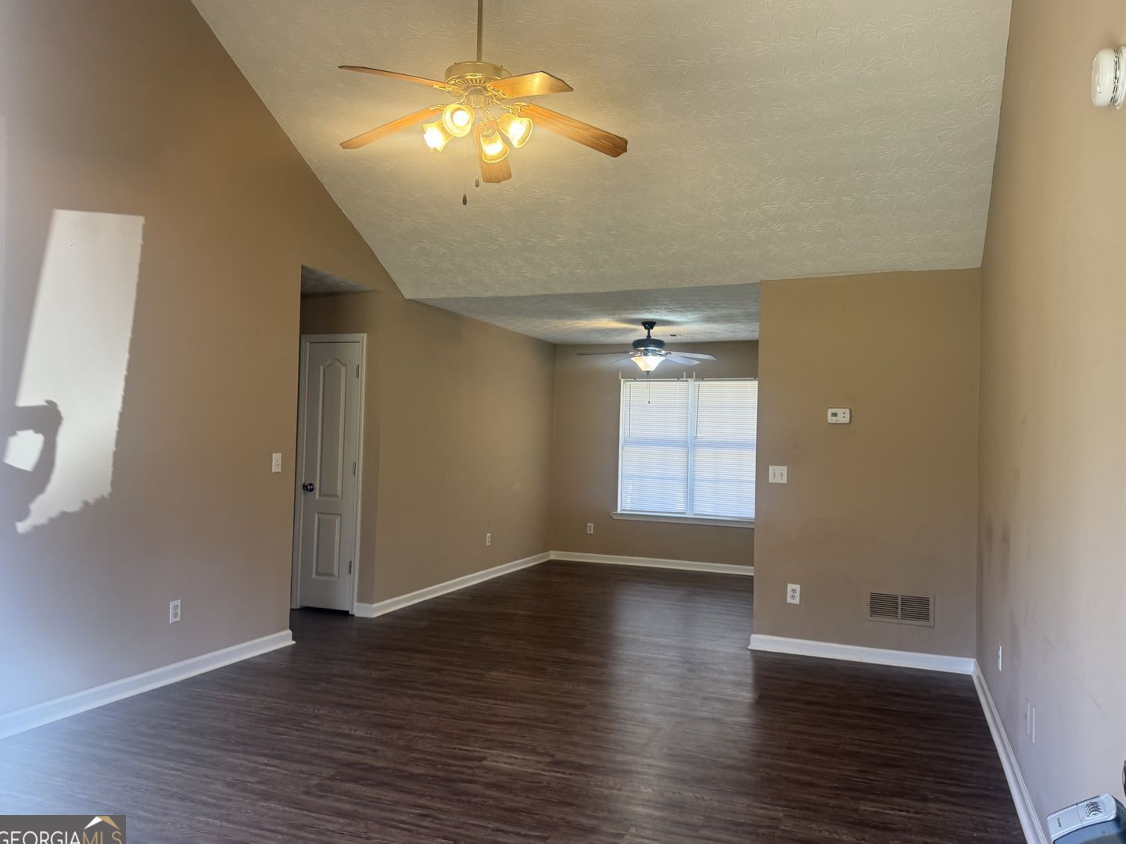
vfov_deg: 54.9
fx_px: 813
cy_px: 419
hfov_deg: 69.4
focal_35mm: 25
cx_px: 580
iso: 125
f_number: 1.78
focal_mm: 6.76
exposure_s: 1/120
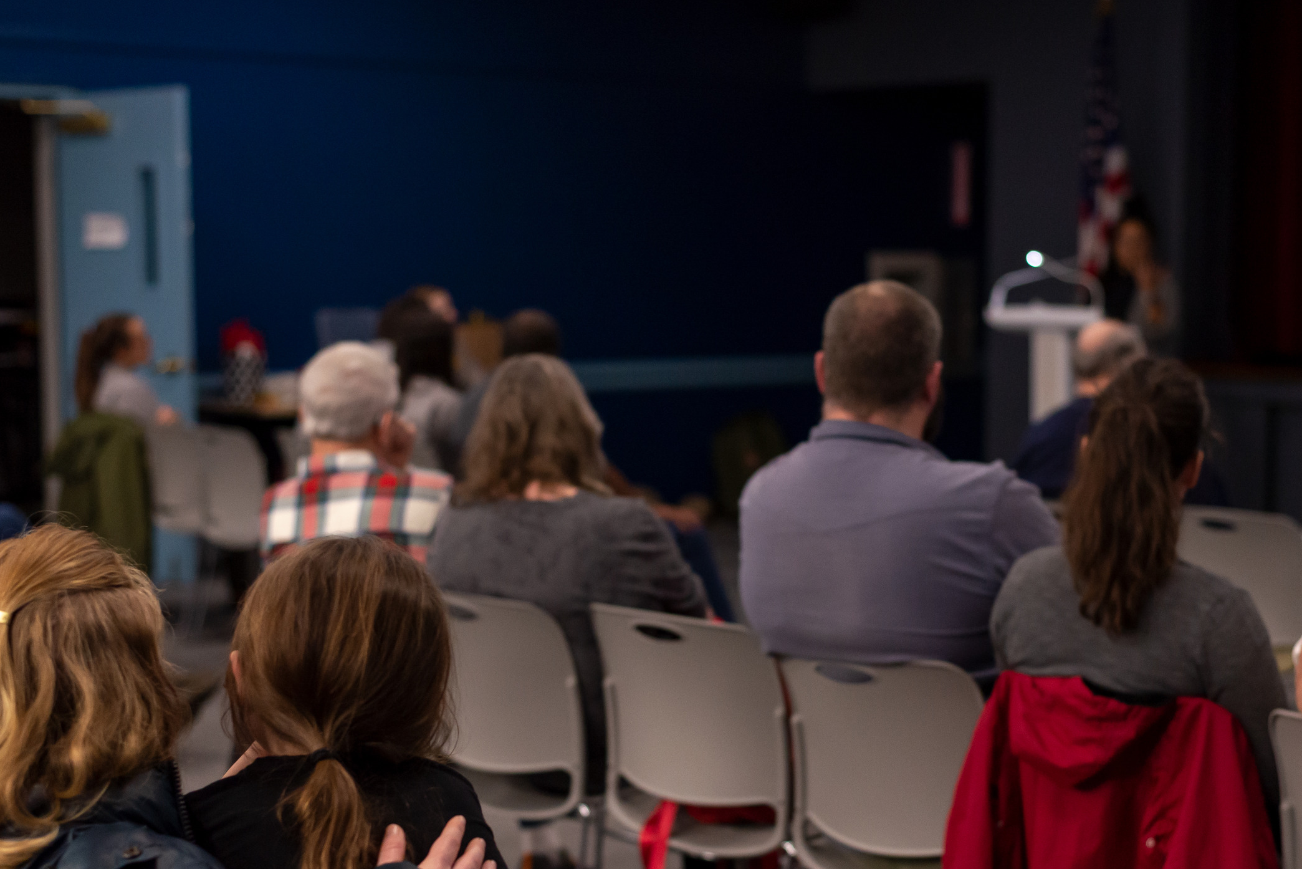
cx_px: 752
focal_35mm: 72
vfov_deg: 18.9
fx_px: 2605
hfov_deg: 28.0
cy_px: 604
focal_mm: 50
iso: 2000
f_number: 2.5
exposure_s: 1/125
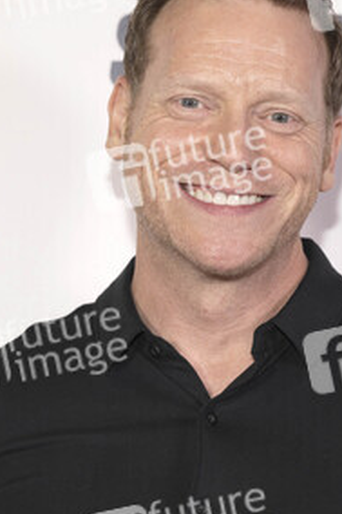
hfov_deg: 9.4
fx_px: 2069
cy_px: 261
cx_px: 232
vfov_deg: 14.2
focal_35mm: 145
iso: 800
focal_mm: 103
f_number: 5
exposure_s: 1/200
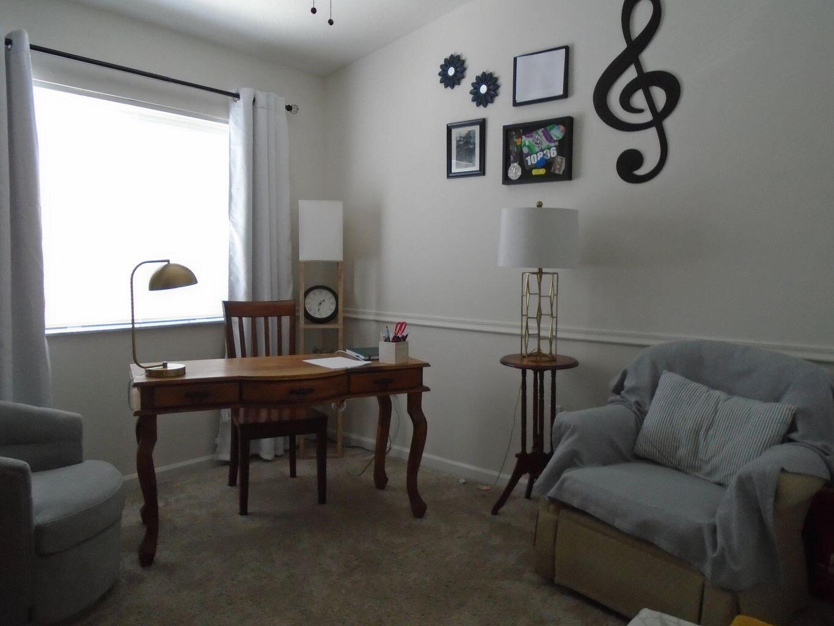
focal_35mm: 26
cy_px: 313
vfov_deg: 53.1
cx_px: 417
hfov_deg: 67.3
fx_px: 626
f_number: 3.2
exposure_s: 1/30
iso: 400
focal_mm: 4.6
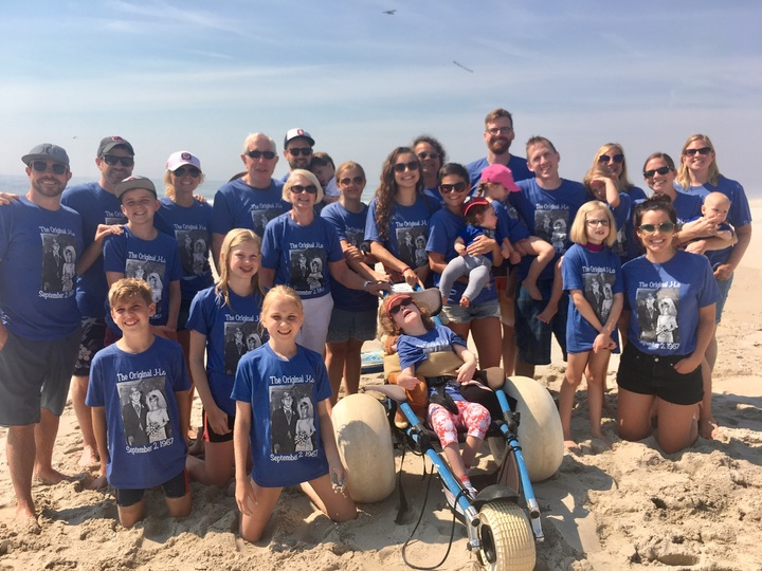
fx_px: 638
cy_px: 286
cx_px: 381
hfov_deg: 61.7
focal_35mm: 29
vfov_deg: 48.2
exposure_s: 1/1709
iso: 25
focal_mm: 4.15
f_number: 2.2
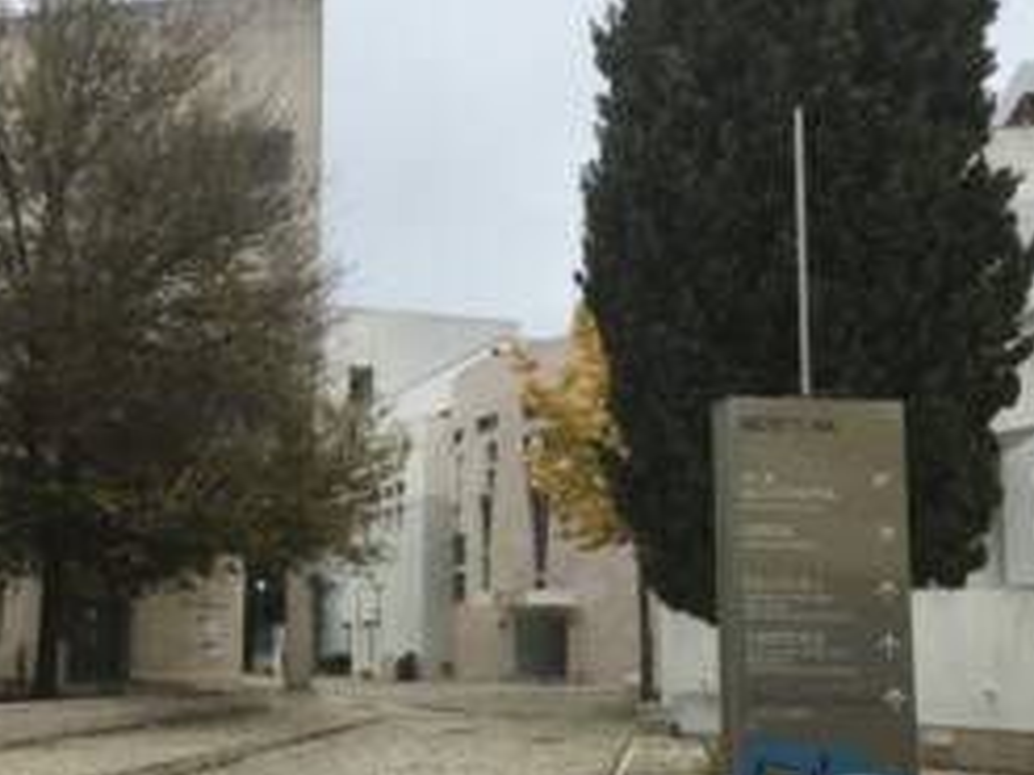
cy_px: 486
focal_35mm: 47
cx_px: 331
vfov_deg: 30.7
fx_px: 1403
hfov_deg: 39.9
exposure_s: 1/705
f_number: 2.2
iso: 25
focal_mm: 4.15
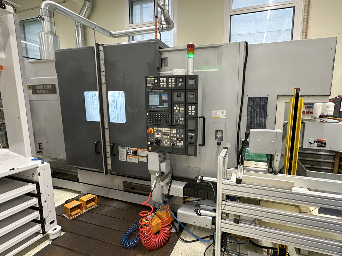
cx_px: 171
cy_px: 128
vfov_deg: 85.7
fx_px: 138
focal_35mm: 14
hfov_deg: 102.1
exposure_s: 1/50
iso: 160
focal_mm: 2.22
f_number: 2.2
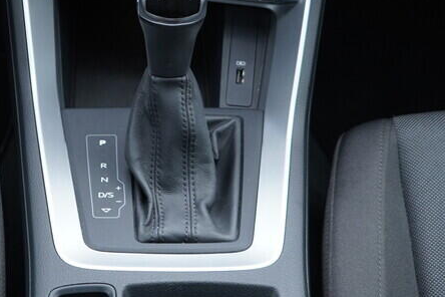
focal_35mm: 83
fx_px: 1026
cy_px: 128
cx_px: 141
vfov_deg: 16.4
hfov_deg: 24.3
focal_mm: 24
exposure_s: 1/40
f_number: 2.8
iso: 320
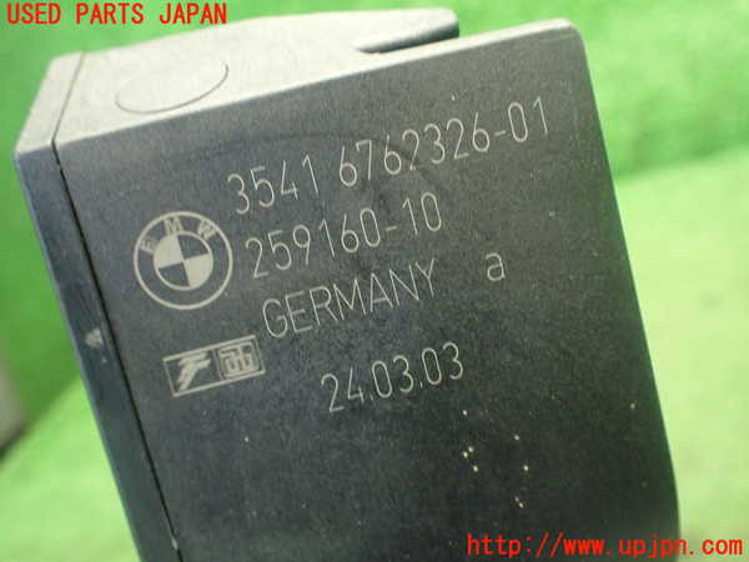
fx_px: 649
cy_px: 281
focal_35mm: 30
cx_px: 374
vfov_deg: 46.8
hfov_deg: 60.0
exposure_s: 1/40
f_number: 2.3
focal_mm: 5.4
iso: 800
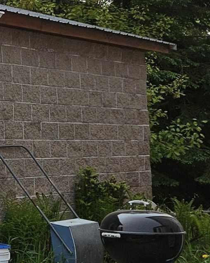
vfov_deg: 17.5
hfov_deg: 12.0
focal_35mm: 109
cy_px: 65
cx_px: -253
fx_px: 847
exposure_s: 1/2186
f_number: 1.8
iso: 25
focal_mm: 5.4
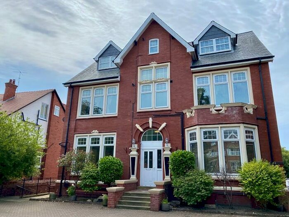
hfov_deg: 67.3
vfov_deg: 53.1
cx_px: 144
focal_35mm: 26
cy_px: 108
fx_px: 217
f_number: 1.8
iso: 32
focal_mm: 4.25
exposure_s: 1/2967
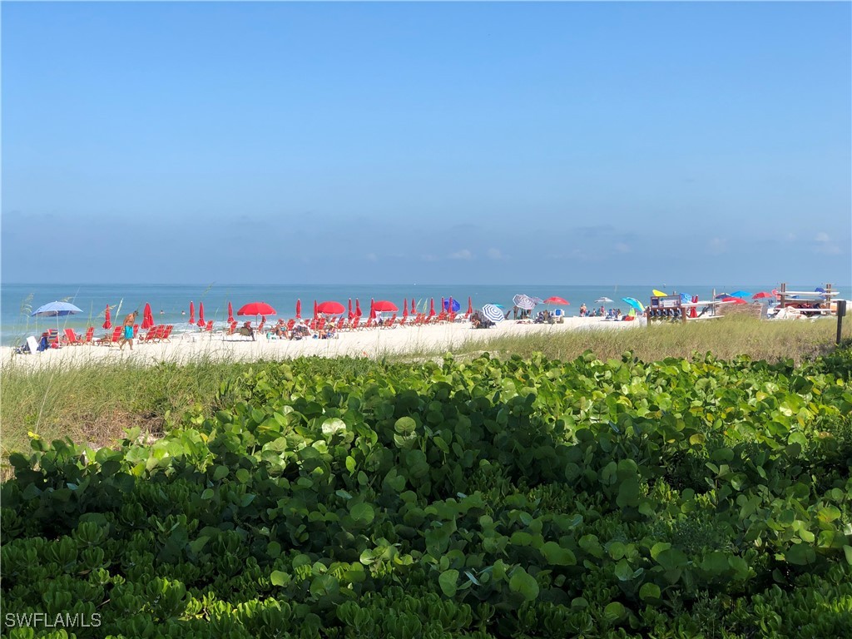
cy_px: 320
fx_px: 1403
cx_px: 426
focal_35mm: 57
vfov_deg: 25.7
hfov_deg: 33.8
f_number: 2.8
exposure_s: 1/838
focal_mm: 6.6
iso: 20
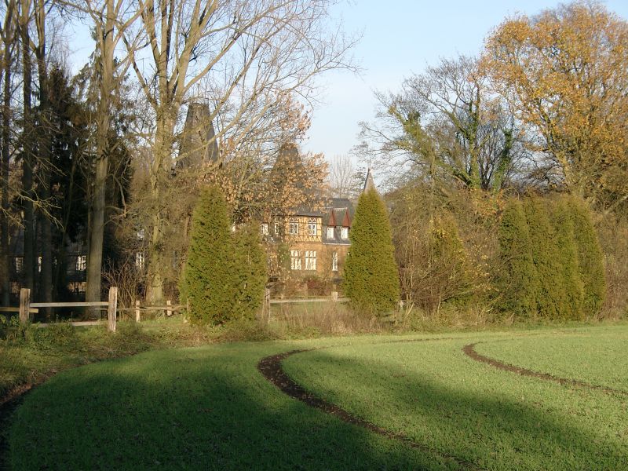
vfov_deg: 14.8
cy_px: 236
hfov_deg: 19.6
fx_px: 1814
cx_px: 314
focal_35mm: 100
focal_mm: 20.74
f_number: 2.8
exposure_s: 1/495
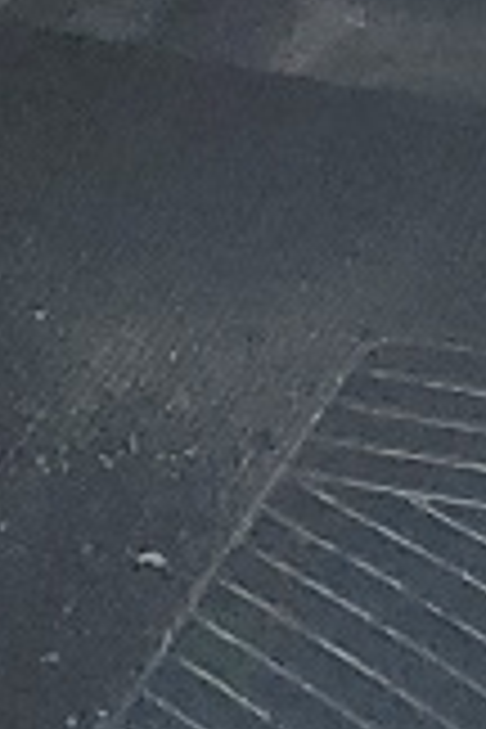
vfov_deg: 7.1
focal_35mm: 267
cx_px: 2079
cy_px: -1161
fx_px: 5406
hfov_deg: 4.6
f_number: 1.5
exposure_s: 1/417
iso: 50
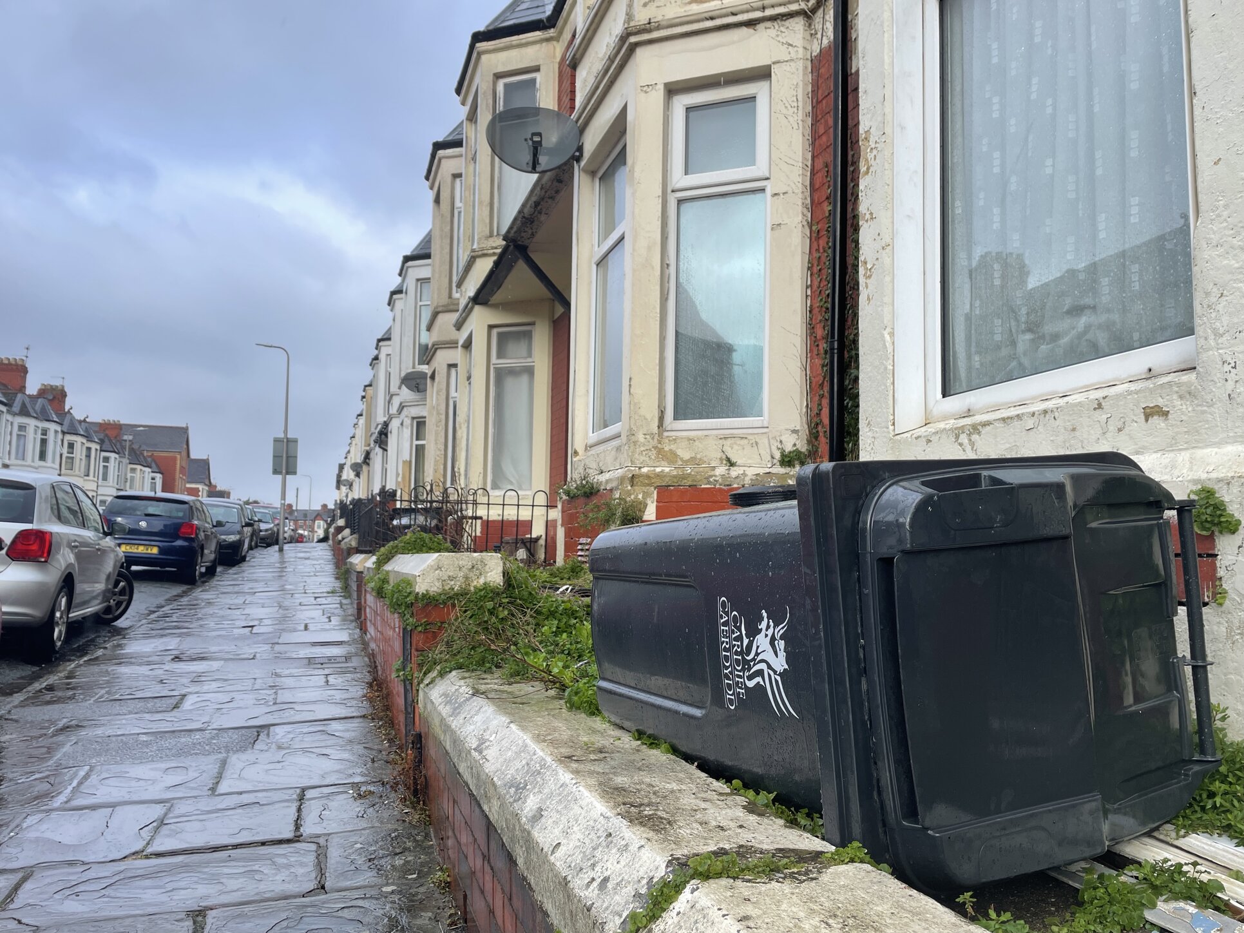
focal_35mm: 26
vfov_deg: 53.1
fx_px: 934
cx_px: 622
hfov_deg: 67.3
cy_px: 466
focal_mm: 4.2
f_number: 1.6
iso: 32
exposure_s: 1/530
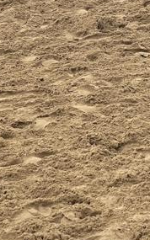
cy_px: -58
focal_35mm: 198
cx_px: 231
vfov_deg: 10.4
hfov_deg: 6.5
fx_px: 1296
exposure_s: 1/211
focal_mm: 6
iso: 25
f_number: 2
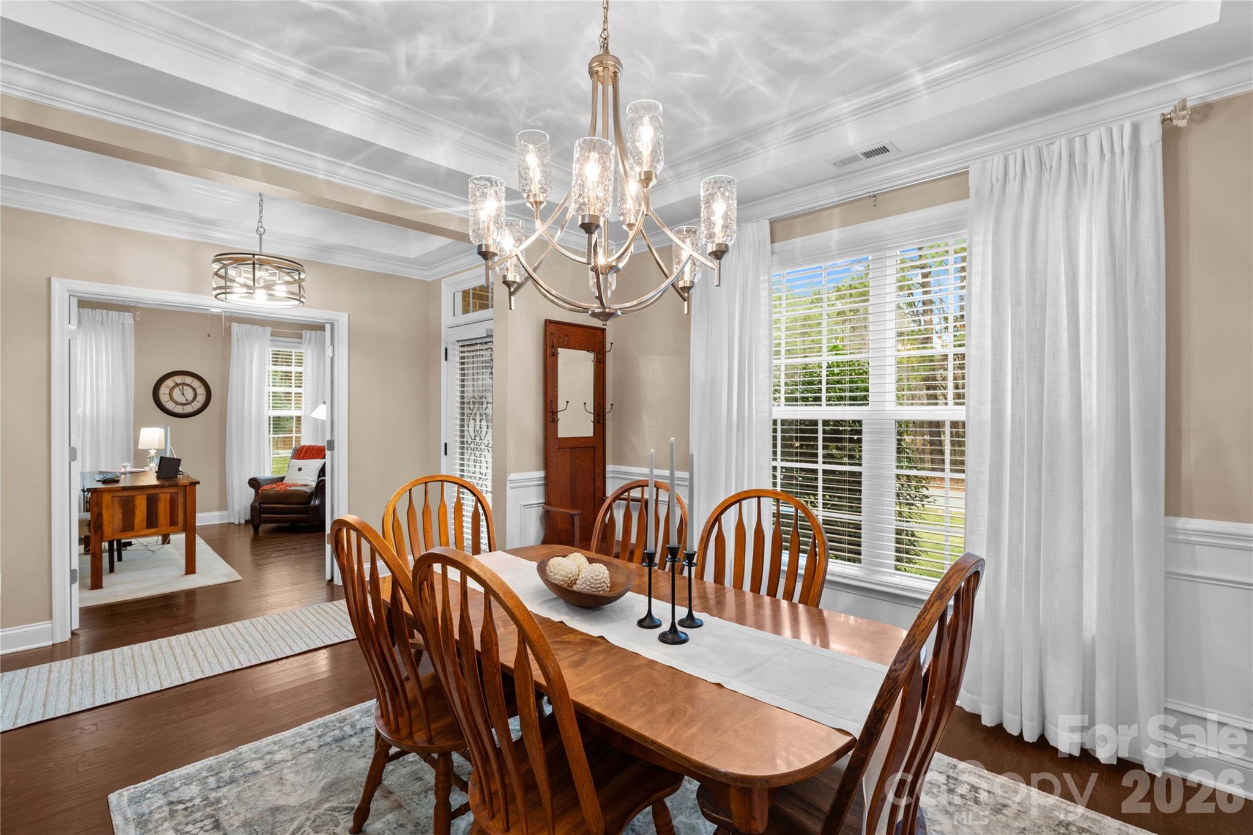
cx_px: 626
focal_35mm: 16
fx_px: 557
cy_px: 418
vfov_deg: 73.7
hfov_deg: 96.7
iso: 100
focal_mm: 16
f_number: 8
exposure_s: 1/2
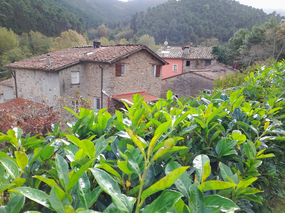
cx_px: 142
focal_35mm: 25
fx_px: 206
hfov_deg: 69.4
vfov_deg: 54.9
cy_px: 106
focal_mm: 4.6
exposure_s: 1/115
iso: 20
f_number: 2
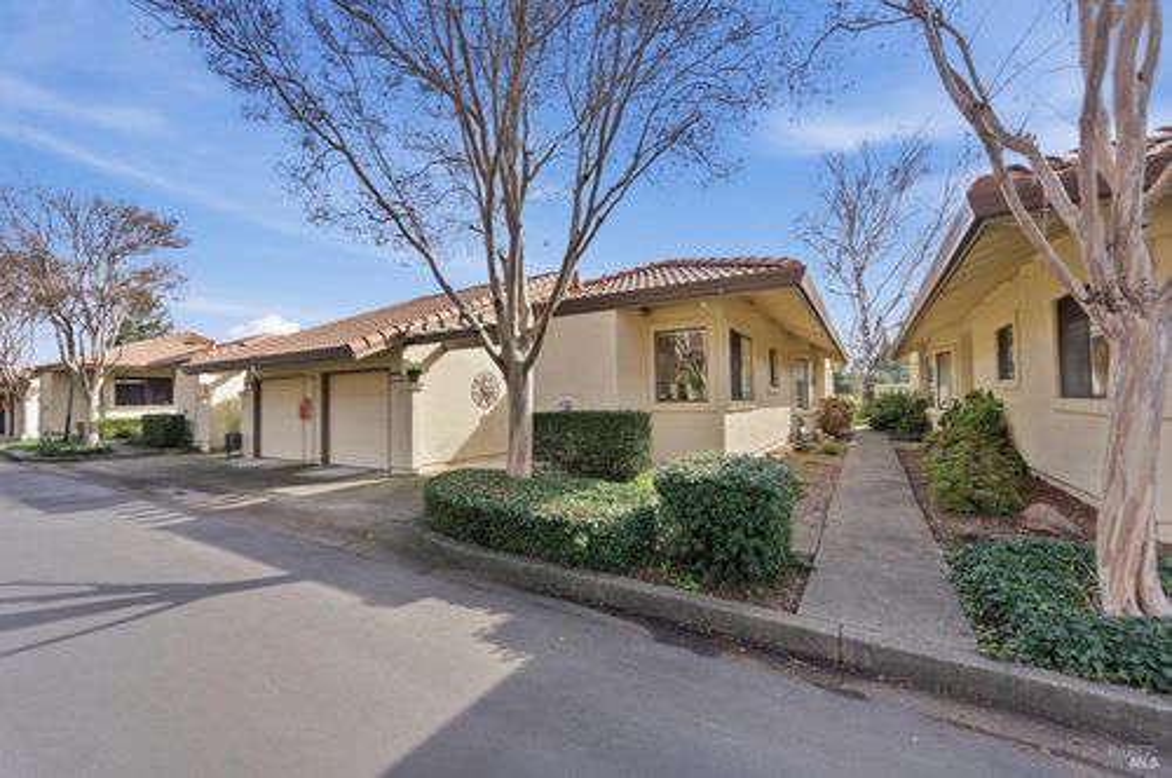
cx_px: 586
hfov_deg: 104.3
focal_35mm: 14
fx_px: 455
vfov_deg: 81.0
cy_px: 389
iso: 250
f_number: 8
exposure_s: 1/640
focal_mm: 14
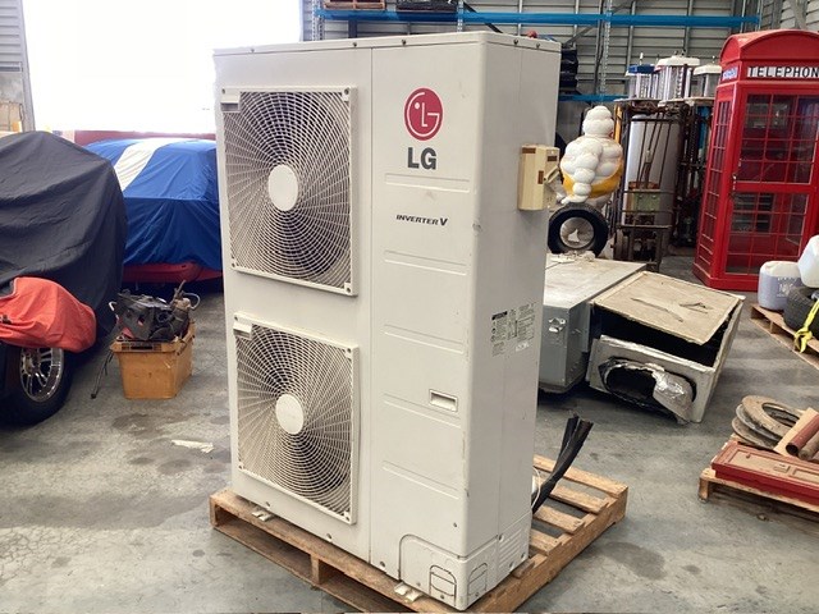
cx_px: 410
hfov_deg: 58.4
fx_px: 733
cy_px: 307
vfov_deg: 45.4
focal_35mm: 31
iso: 100
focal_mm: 3.3
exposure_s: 1/50
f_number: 2.4
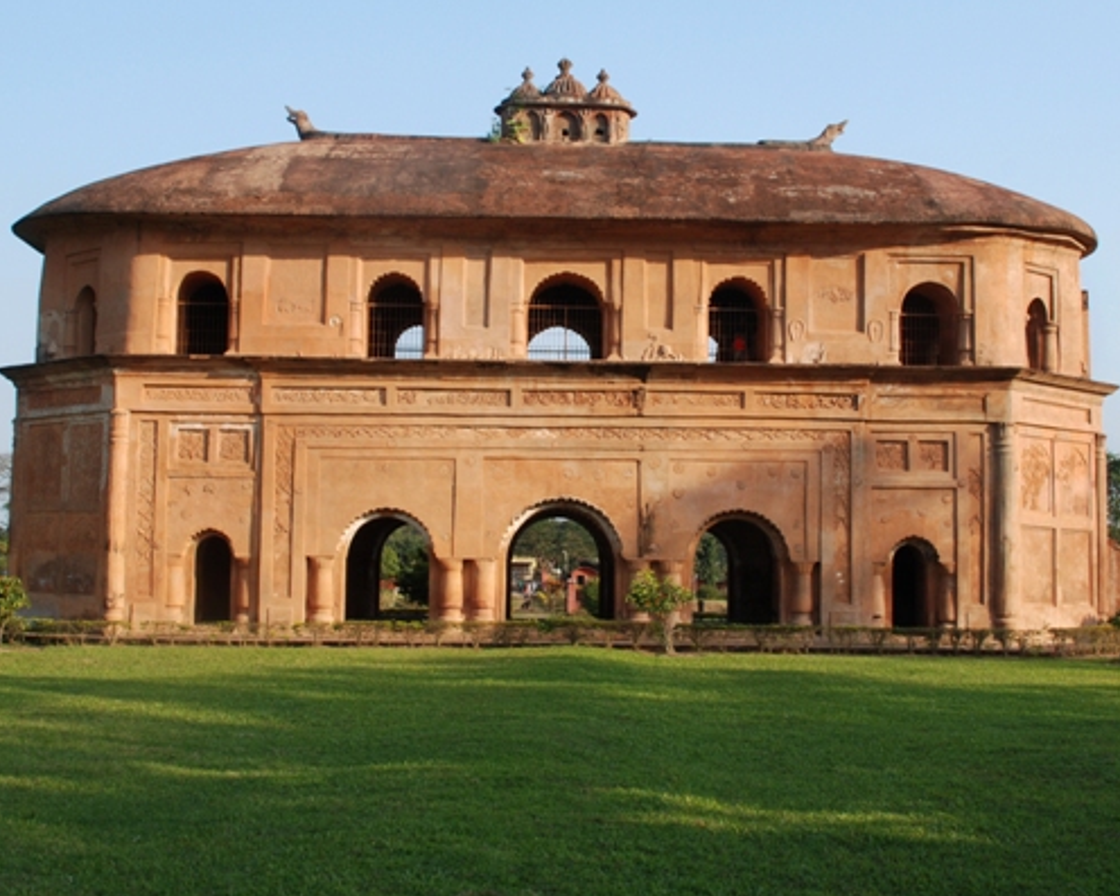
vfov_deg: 30.2
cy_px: 399
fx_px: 1658
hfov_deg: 37.3
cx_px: 555
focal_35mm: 50
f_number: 11
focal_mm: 22
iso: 200
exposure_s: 1/100
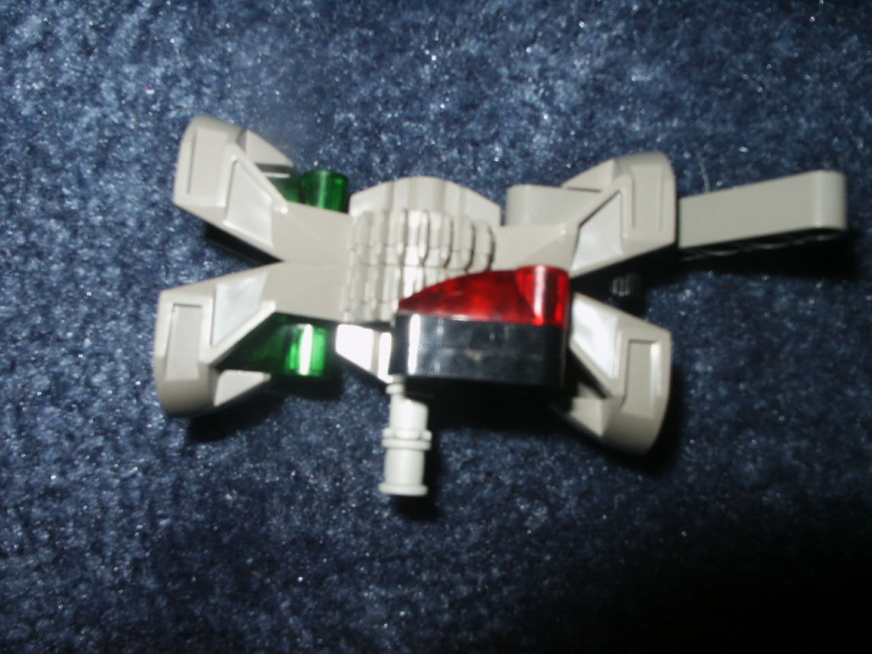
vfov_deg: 40.7
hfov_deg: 52.6
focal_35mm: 35
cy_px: 327
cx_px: 436
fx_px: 882
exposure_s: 1/45
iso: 200
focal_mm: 7.18
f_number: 6.7
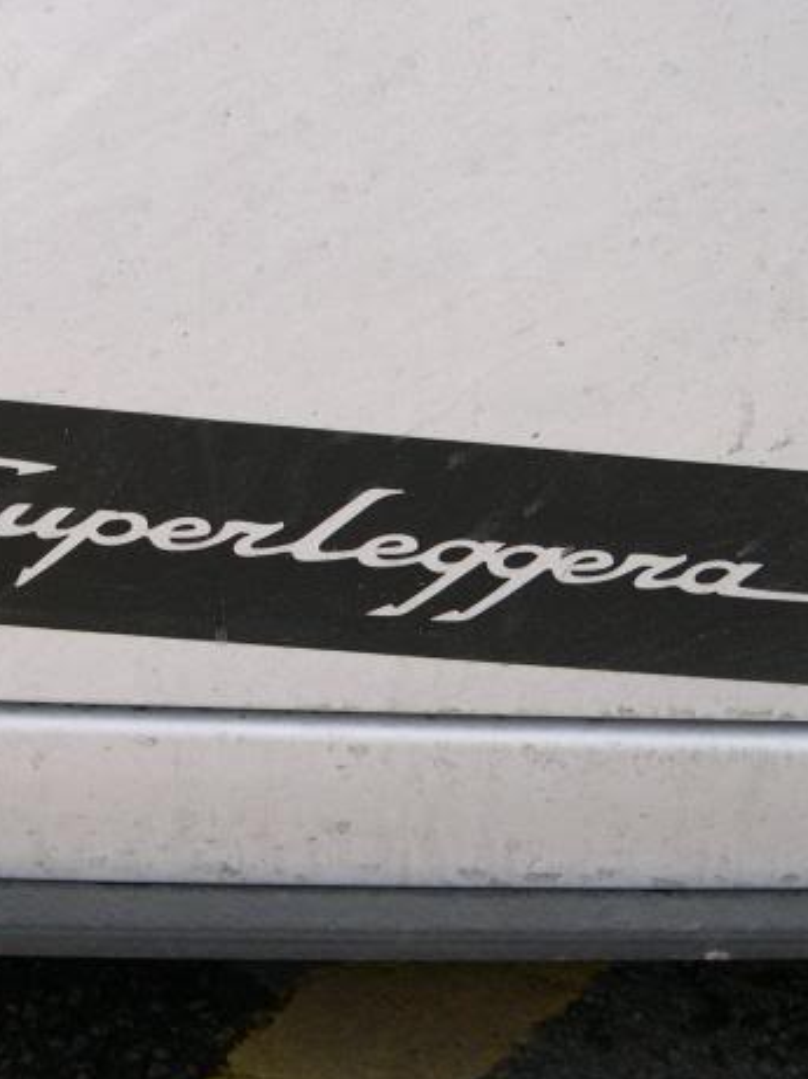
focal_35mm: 66
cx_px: 321
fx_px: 2057
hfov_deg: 22.2
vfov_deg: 29.4
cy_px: 569
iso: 100
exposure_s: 1/320
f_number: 2.8
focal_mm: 8
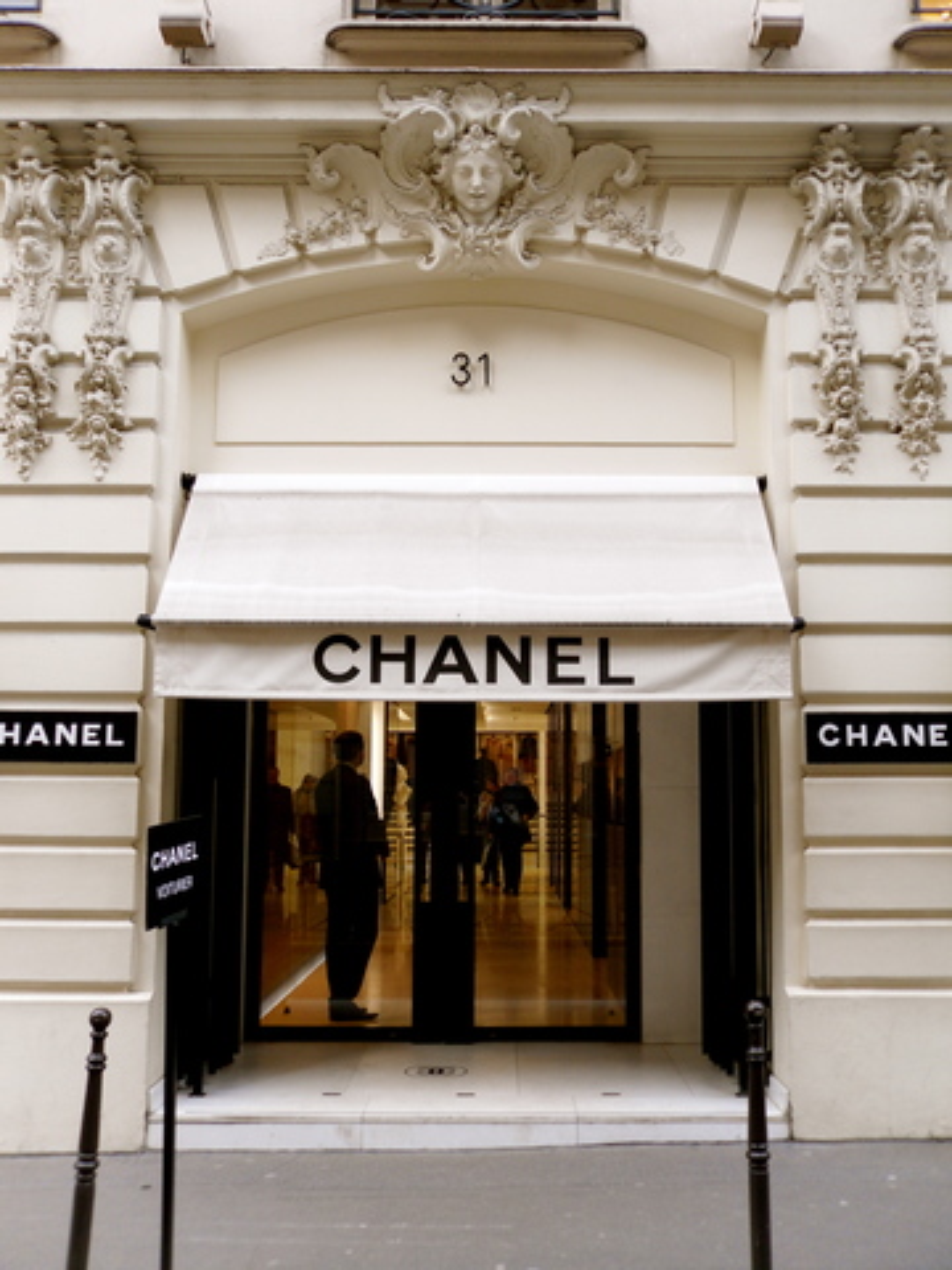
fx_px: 1283
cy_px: 635
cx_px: 476
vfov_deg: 52.6
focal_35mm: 35
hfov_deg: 40.7
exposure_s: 1/51
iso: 100
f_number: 3.5
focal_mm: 6.3
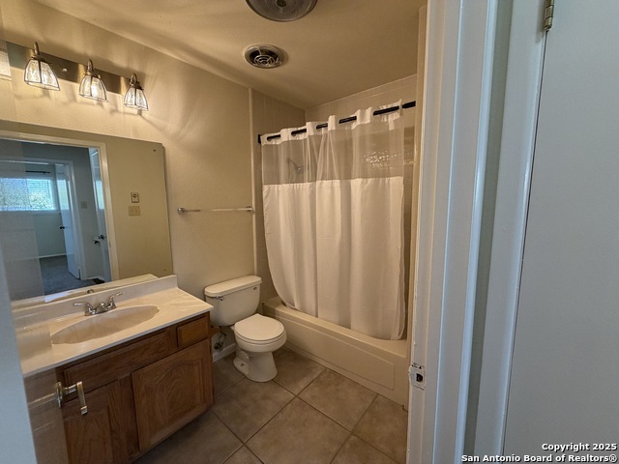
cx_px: 310
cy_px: 232
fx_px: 250
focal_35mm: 14
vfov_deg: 85.7
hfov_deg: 102.1
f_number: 2.2
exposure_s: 1/60
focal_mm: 2.22
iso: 160
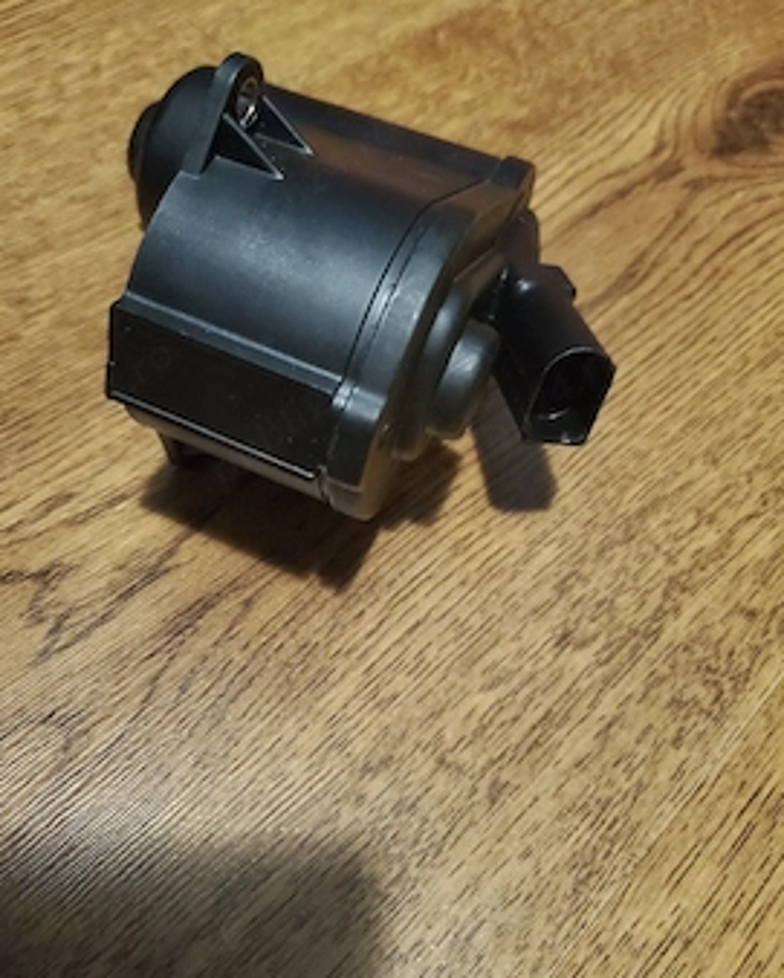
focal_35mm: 30
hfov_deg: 48.5
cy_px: 448
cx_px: 362
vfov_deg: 58.6
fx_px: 869
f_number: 1.5
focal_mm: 4.3
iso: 640
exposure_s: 1/17
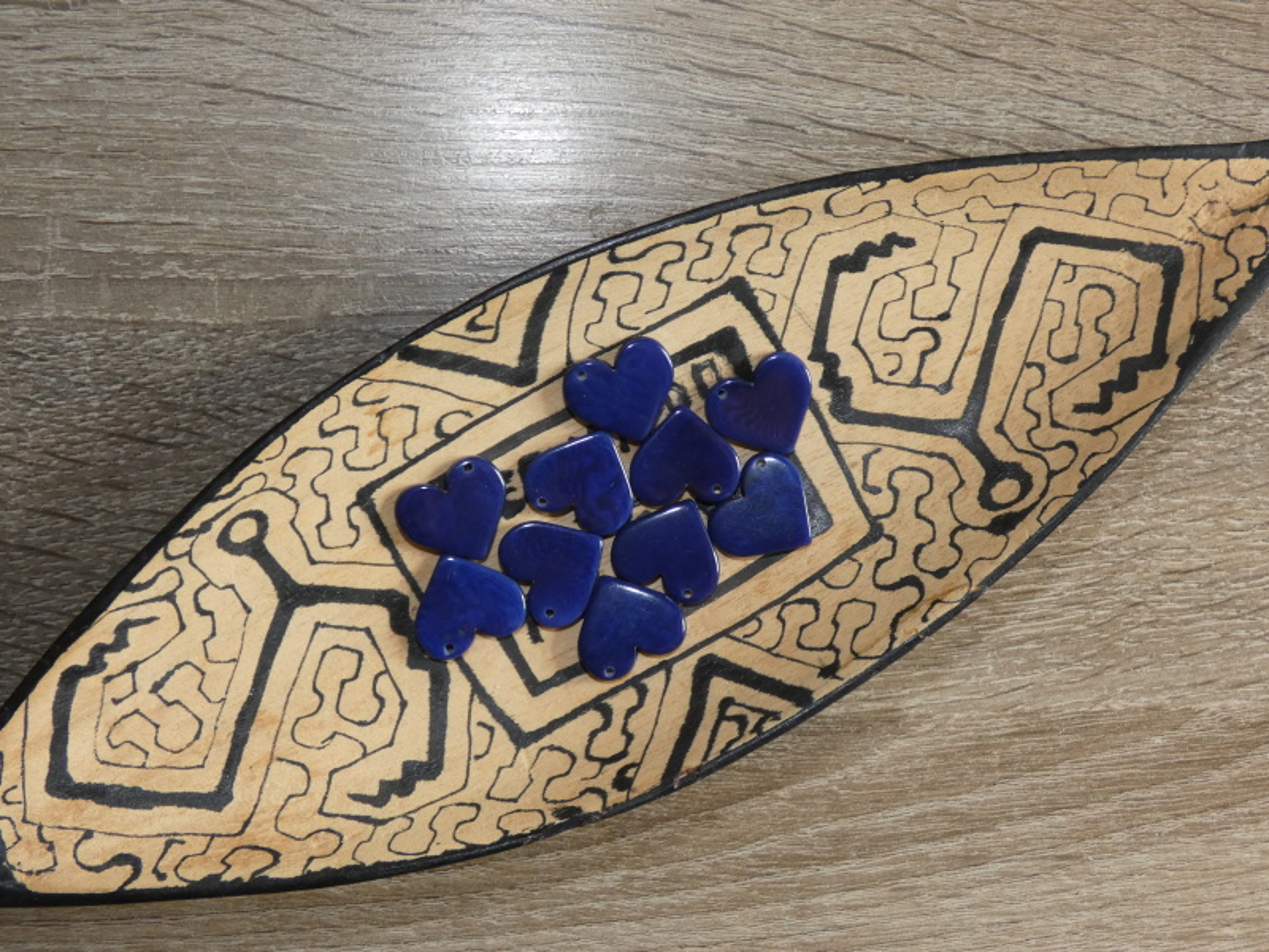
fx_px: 1393
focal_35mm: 38
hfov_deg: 49.0
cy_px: 476
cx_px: 634
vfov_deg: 37.7
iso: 250
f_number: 3.5
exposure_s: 1/125
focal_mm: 6.8
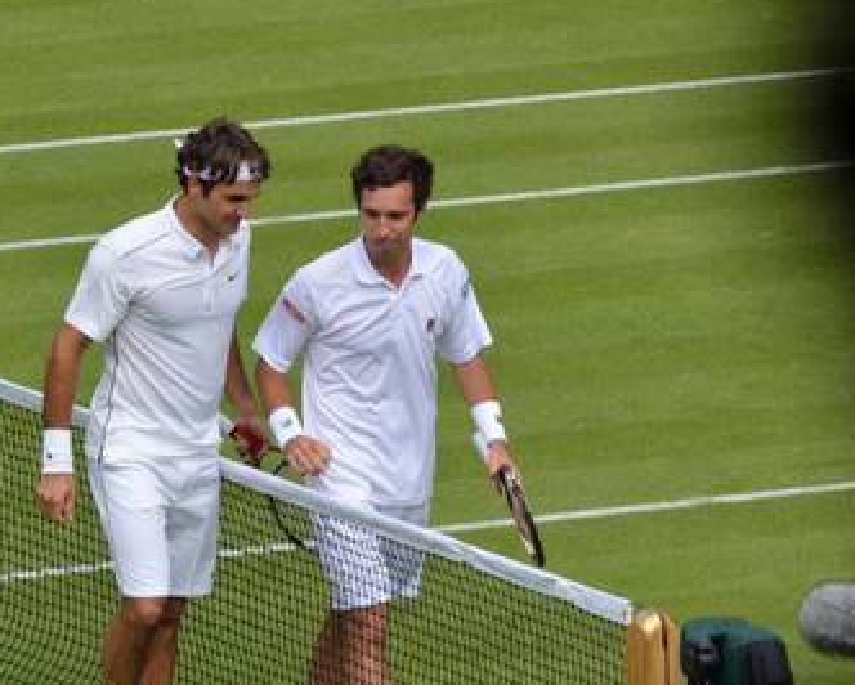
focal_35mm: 621
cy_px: 372
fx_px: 15723
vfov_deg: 2.5
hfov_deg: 3.1
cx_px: 252
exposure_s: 1/640
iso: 220
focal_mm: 210
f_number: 5.3
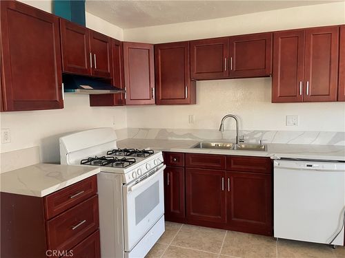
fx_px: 259
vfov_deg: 53.1
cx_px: 172
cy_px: 129
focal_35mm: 26
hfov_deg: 67.3
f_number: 1.6
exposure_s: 1/60
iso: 320
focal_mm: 4.2
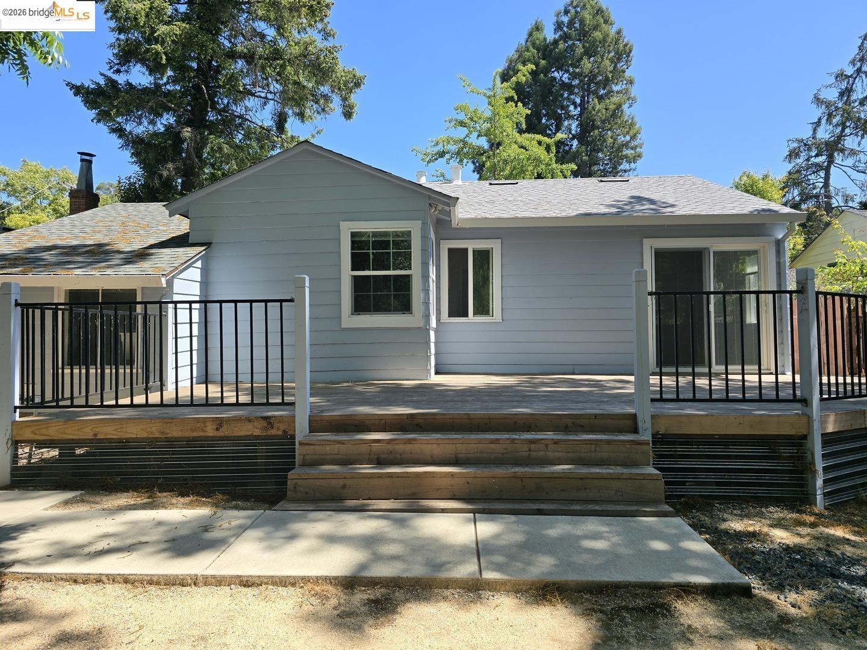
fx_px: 576
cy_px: 325
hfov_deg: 73.9
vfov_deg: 58.9
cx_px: 434
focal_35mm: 23
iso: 12
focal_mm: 6.3
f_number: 1.7
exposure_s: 1/480
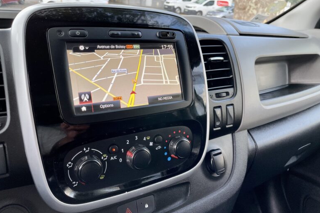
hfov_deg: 65.5
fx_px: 249
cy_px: 99
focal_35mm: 28
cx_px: 156
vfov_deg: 46.4
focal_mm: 4.2
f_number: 1.6
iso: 100
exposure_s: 1/121
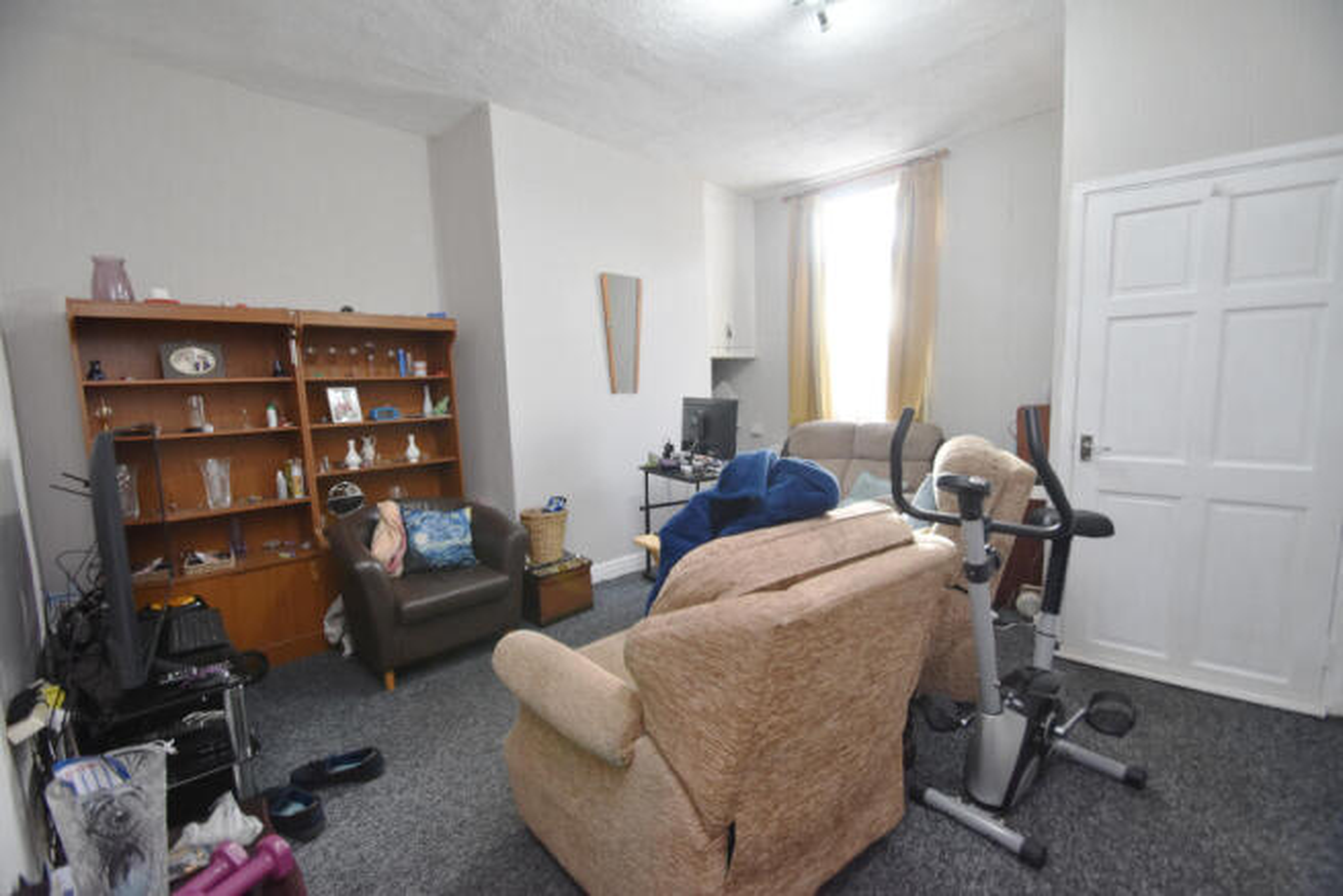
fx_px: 560
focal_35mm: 15
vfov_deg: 77.4
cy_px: 448
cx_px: 672
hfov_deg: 100.4
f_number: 3.5
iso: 1000
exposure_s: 1/125
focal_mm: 10
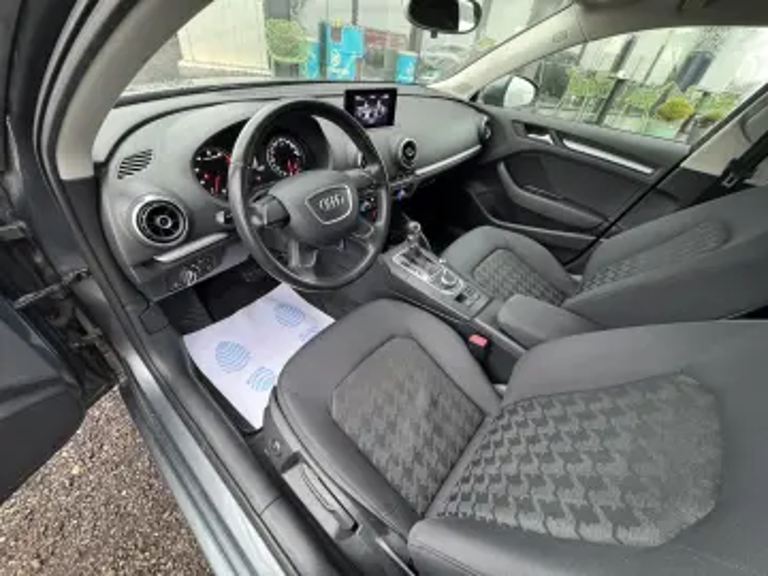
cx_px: 384
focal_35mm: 14
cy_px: 288
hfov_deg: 102.1
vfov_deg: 85.7
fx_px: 311
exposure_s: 1/60
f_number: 2.2
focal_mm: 2.22
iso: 800
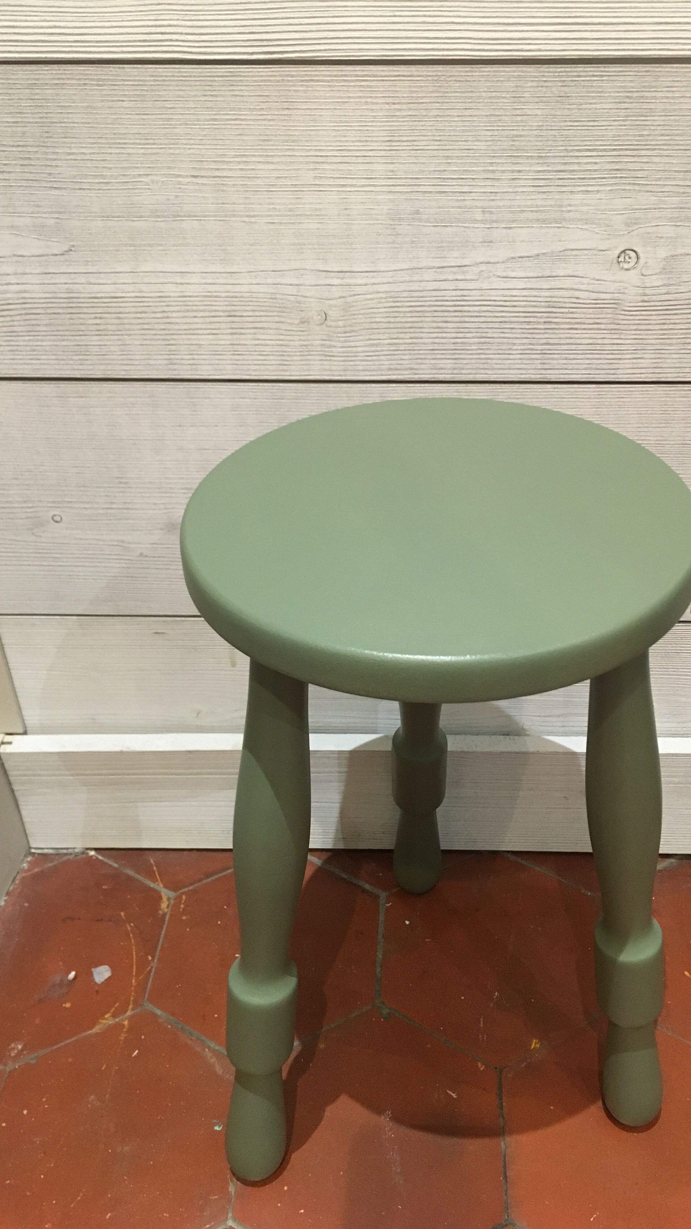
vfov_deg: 61.0
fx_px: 1042
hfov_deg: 36.6
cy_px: 621
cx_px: 398
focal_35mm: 32
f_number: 2.2
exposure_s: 1/17
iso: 250
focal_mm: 4.15
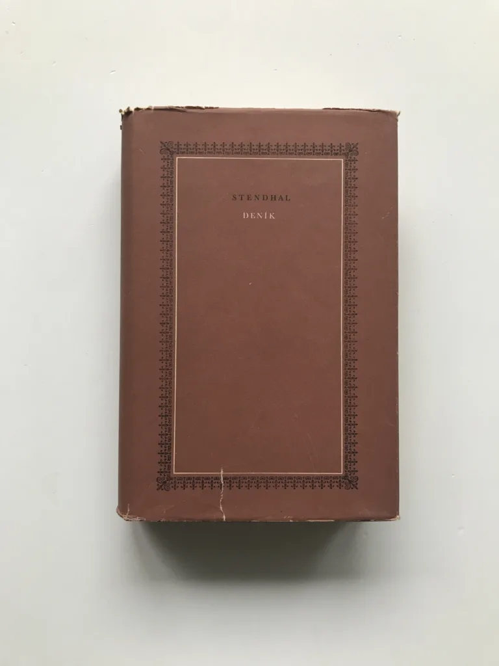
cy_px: 333
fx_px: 538
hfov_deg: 49.7
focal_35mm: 28
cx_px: 250
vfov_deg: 63.4
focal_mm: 3.99
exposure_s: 1/33
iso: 20
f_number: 1.8
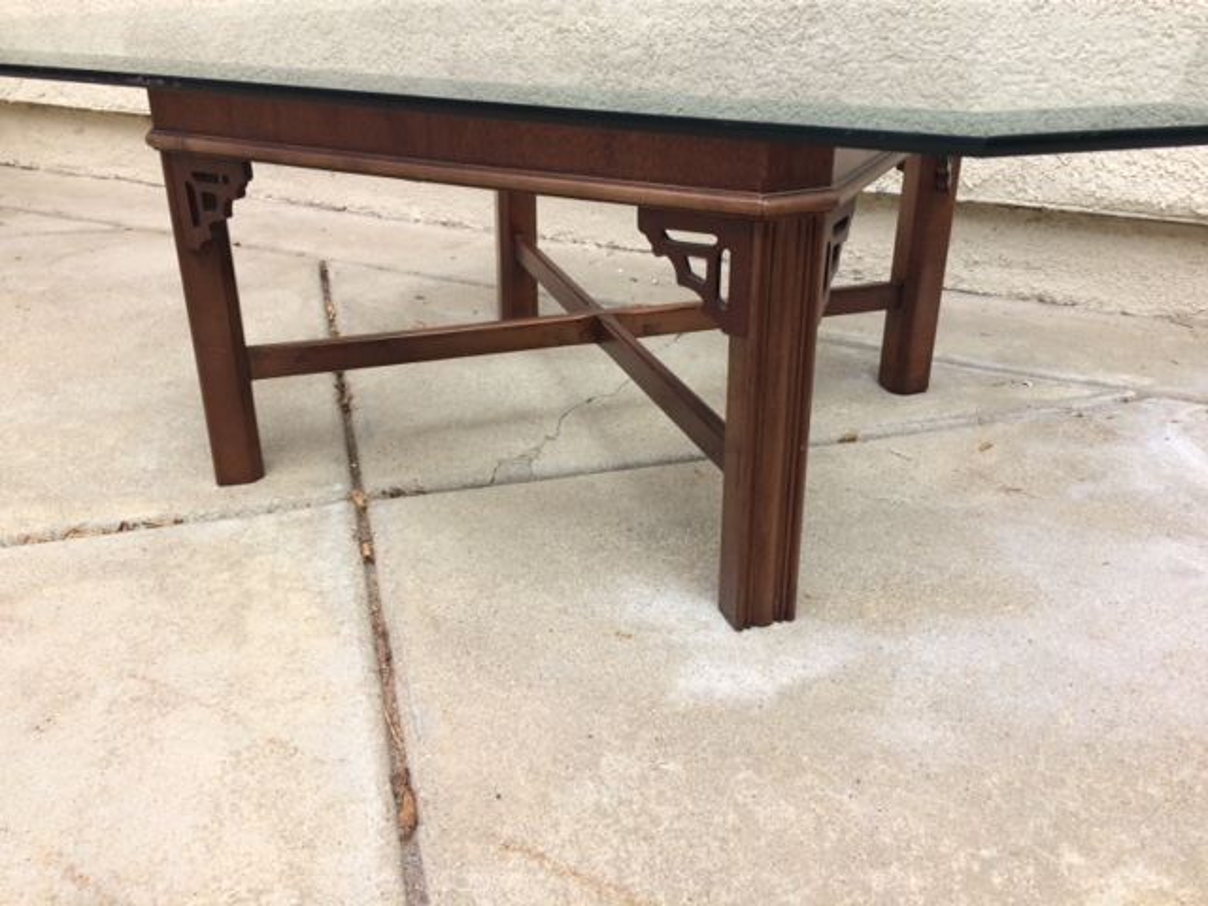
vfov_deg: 48.2
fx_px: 1012
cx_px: 604
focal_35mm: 29
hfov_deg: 61.7
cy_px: 453
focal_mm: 4.15
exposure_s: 1/873
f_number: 2.2
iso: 32
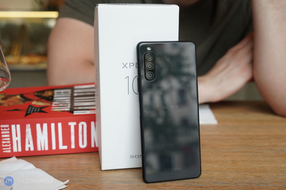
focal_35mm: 39
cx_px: 143
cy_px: 95
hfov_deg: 49.6
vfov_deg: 34.2
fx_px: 310
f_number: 5
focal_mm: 39
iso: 1250
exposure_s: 1/200
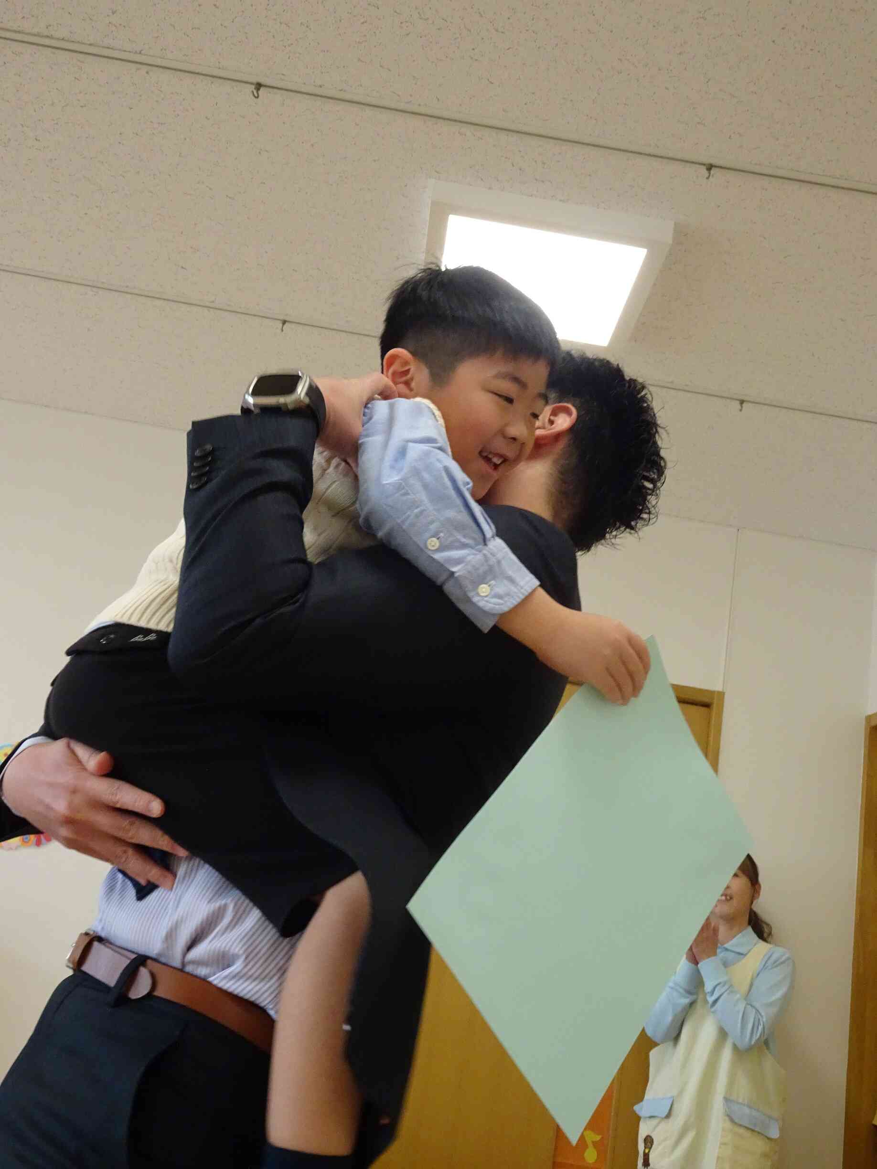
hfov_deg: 40.7
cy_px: 584
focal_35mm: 35
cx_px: 438
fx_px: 1182
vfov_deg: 52.6
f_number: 4
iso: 640
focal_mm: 6
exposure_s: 1/250
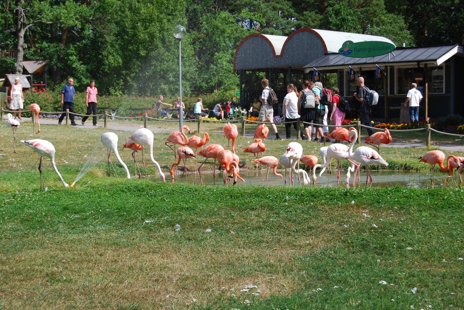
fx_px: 890
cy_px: 155
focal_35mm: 69
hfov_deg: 29.2
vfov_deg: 19.8
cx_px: 232
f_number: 8
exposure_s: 1/250
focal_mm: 46
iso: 100
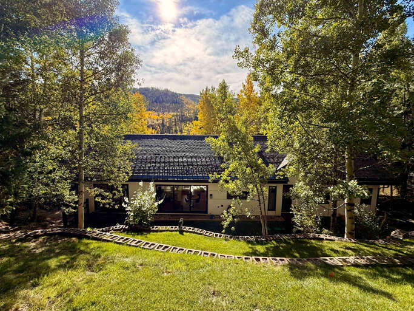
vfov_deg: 85.7
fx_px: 167
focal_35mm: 14
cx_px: 207
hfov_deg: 102.1
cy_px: 156
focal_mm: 2.22
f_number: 2.2
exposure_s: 1/1001
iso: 64
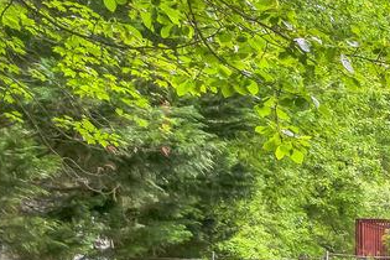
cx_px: 932
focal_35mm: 104
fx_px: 1127
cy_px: 318
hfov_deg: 13.9
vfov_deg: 12.8
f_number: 8
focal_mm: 16
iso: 800
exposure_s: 1/200
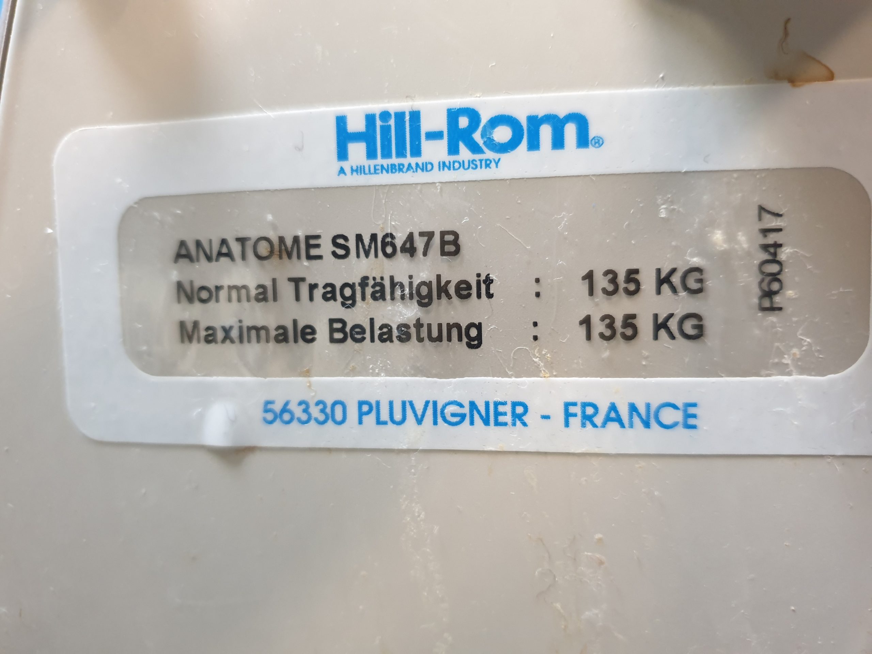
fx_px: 655
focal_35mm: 26
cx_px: 436
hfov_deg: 67.3
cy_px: 327
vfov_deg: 53.1
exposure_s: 1/20
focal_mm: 4.3
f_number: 1.5
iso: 250
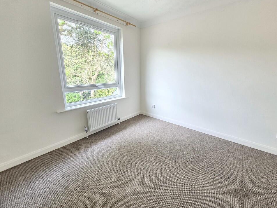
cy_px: 99
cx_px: 149
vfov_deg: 85.6
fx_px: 112
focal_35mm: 14
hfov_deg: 101.9
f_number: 2.2
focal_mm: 1.7
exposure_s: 1/50
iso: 64
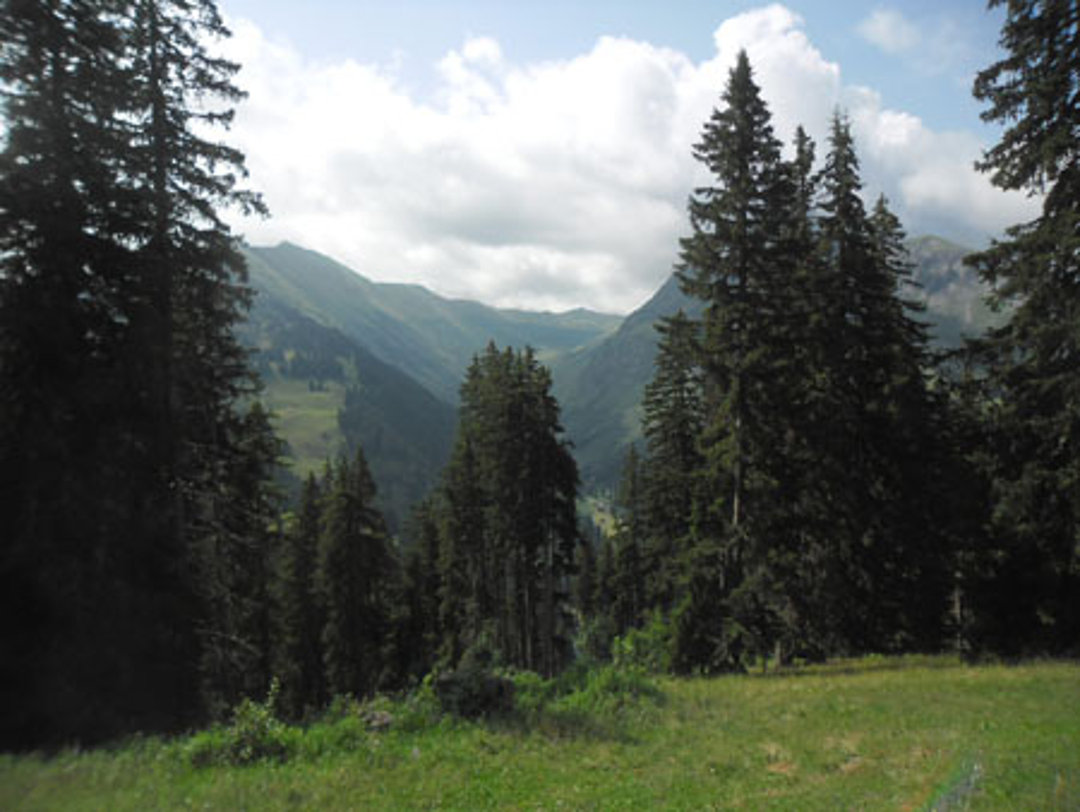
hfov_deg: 65.3
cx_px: 540
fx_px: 843
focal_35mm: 27
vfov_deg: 51.4
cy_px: 406
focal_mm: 4.9
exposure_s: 1/980
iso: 80
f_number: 3.5
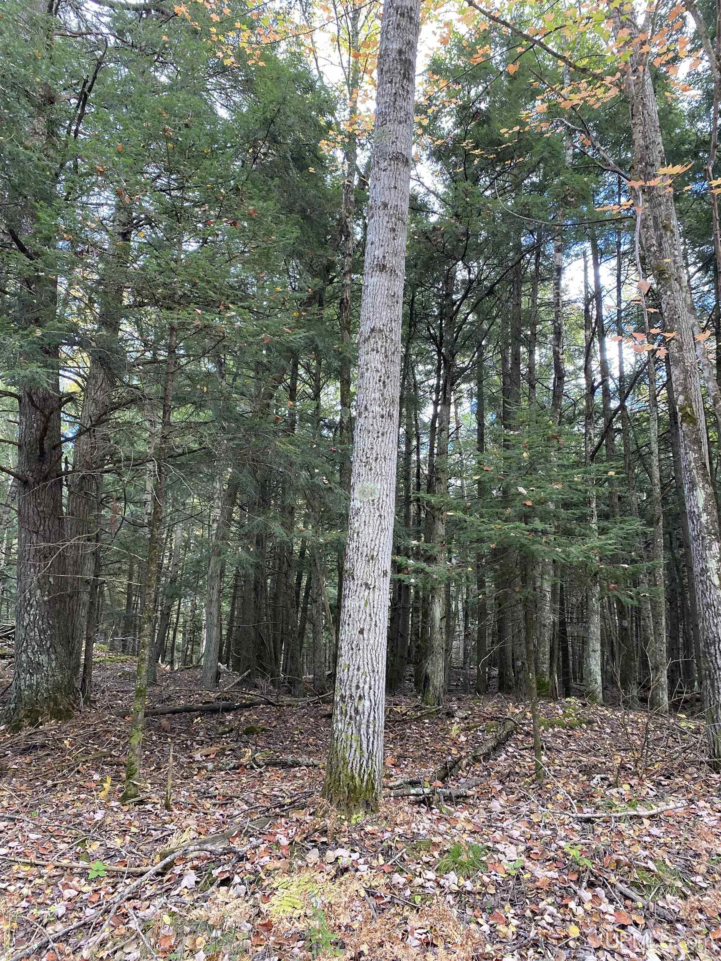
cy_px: 480
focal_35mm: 26
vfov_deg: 67.3
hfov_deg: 53.1
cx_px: 360
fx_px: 722
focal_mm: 4.25
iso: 125
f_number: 1.8
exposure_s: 1/105
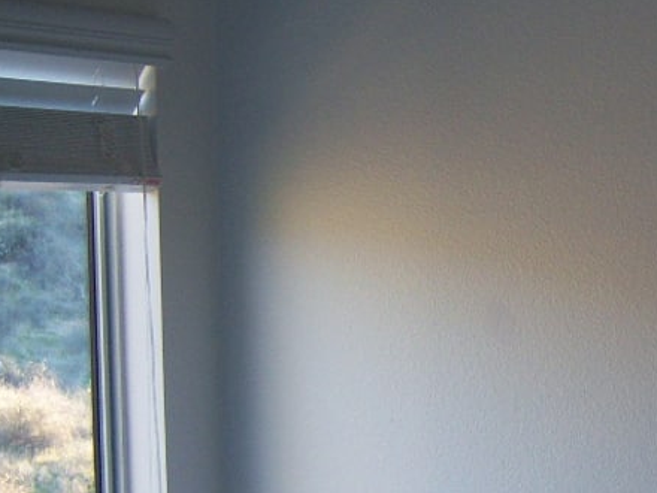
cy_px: 427
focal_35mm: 109
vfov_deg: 13.5
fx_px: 2069
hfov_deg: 17.0
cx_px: 847
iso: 80
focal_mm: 7.5
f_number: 2.8
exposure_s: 1/60
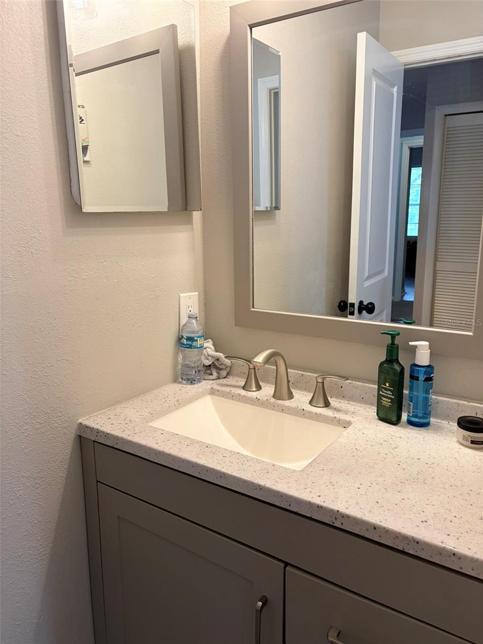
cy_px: 322
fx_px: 484
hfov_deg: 53.1
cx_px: 242
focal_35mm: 26
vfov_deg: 67.3
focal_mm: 5.96
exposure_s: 1/60
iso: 64
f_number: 1.6
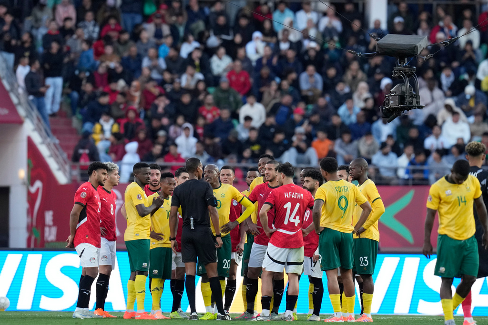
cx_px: 244
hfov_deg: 3.4
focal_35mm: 600
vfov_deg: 2.3
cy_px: 162
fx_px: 8134
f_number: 3.5
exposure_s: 1/3200
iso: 2000
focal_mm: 400
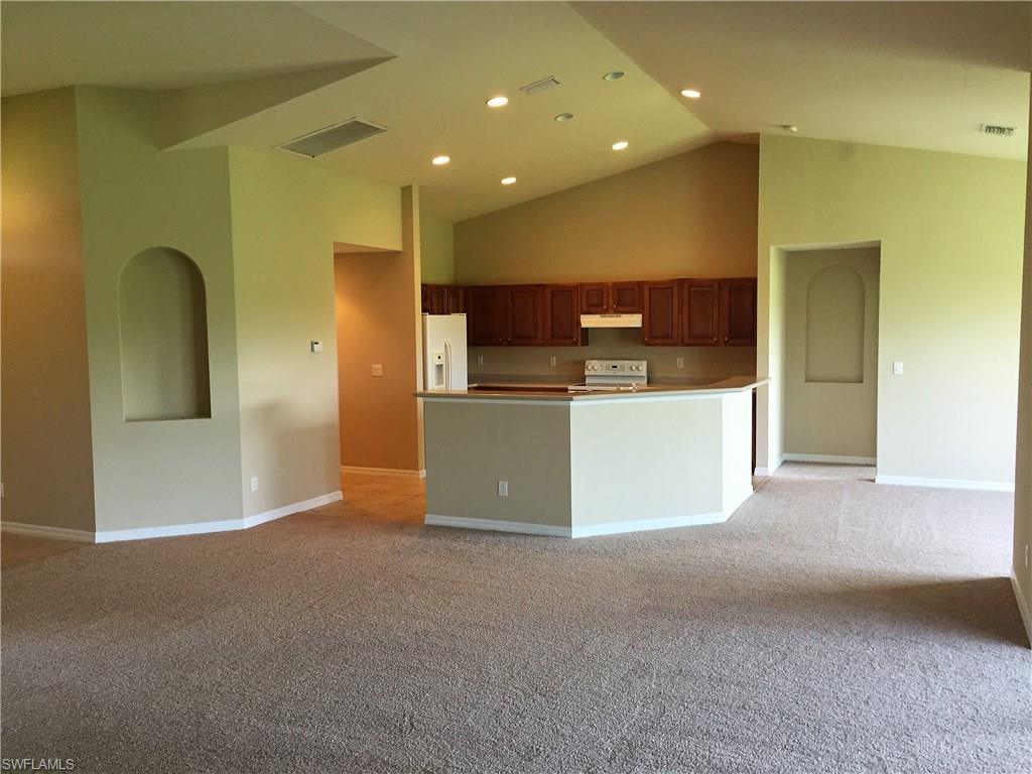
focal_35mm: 29
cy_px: 387
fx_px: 865
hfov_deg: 61.7
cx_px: 516
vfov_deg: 48.2
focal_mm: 4.15
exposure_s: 1/30
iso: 100
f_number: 2.2
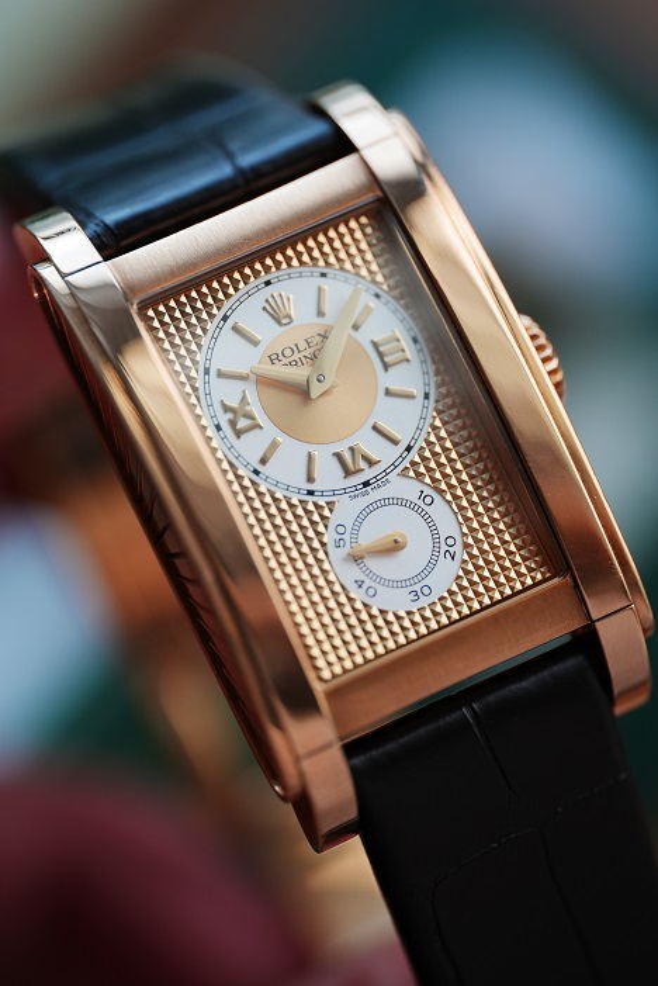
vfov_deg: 19.4
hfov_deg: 13.1
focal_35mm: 105
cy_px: 493
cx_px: 329
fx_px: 2876
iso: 640
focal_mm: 105
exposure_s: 1/250
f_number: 2.8
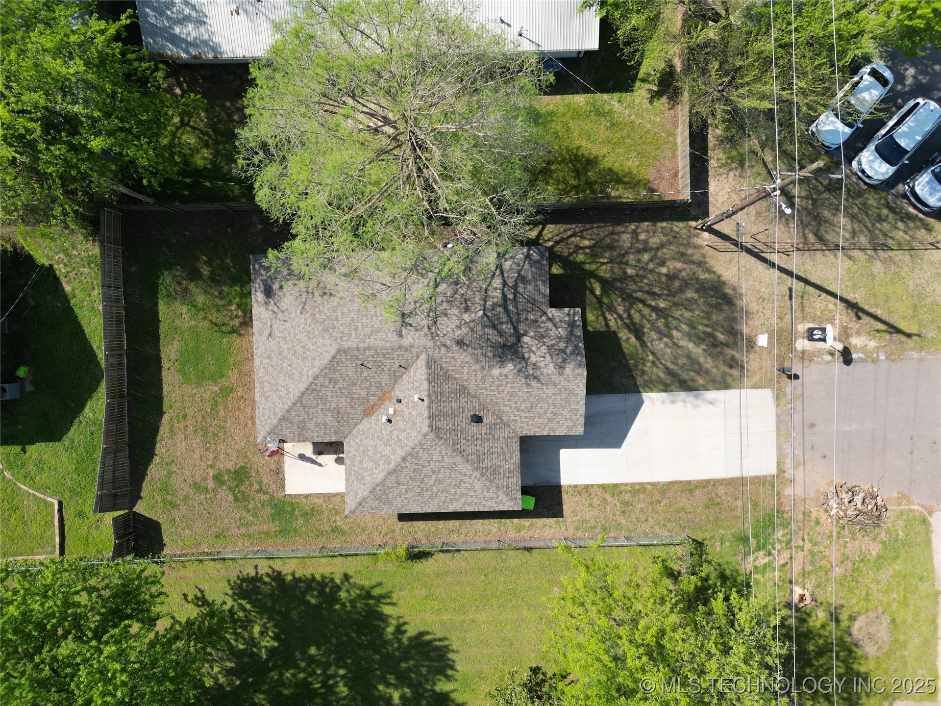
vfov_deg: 56.8
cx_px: 470
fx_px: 652
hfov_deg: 71.6
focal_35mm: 24
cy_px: 353
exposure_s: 1/1600
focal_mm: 6.72
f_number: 1.7
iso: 120
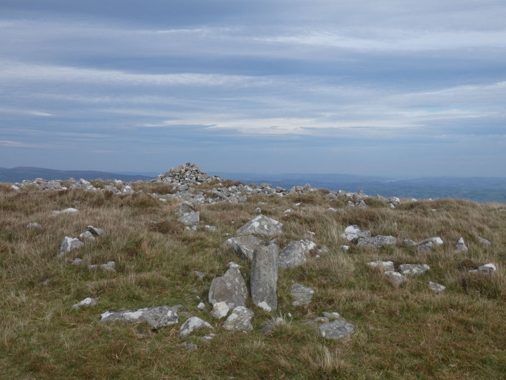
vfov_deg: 35.2
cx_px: 253
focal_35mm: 41
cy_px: 190
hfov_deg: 45.8
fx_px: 599
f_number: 3.6
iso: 80
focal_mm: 7.3
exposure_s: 1/800
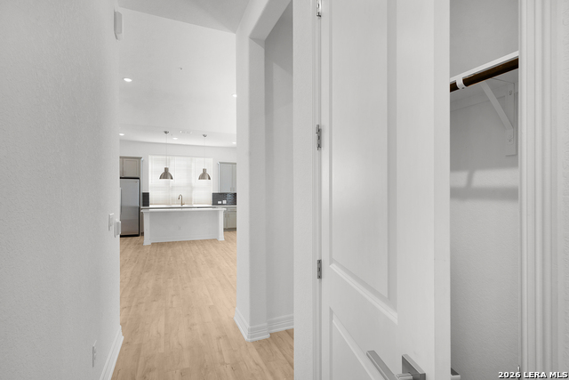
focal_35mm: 17
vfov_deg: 70.5
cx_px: 284
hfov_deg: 93.3
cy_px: 190
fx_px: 269
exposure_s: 1/13
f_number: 9
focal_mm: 17
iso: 100
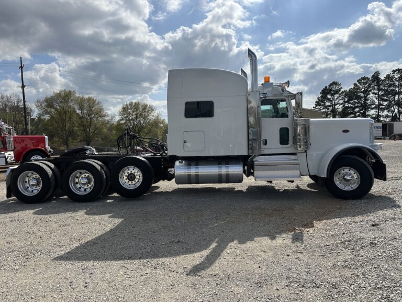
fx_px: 279
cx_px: 201
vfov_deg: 56.8
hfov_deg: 71.6
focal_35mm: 24
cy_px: 151
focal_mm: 6.86
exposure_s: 1/8929
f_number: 1.78
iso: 80
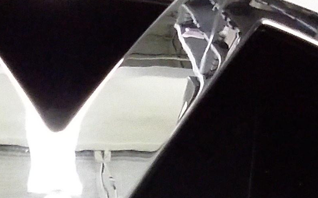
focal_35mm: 140
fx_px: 1213
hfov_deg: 14.8
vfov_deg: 8.7
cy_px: 423
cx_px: 47
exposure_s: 1/30
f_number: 2.4
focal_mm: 3.4
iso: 400
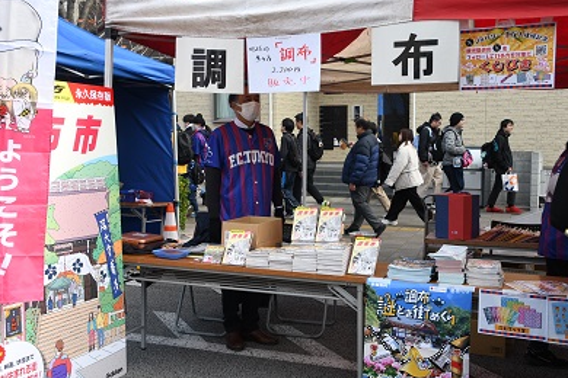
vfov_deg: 33.4
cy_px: 186
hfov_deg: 48.5
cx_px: 283
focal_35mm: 40
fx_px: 631
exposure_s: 1/250
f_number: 7.1
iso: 220
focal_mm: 26
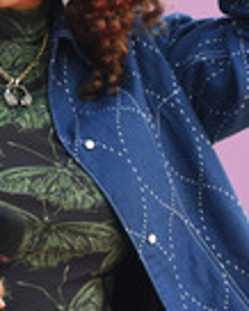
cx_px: 10
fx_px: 5705
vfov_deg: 3.1
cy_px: 75
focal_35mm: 620
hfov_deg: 2.5
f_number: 4.5
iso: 640
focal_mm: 200
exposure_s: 1/1600
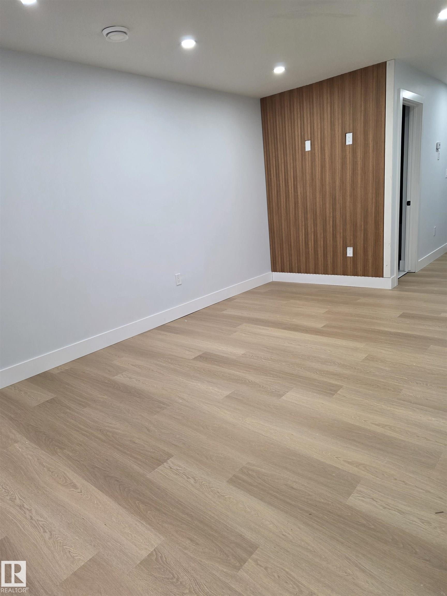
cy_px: 298
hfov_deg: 58.9
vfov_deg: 73.9
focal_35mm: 23
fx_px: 396
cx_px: 224
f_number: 1.7
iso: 200
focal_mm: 6.25
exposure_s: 1/120
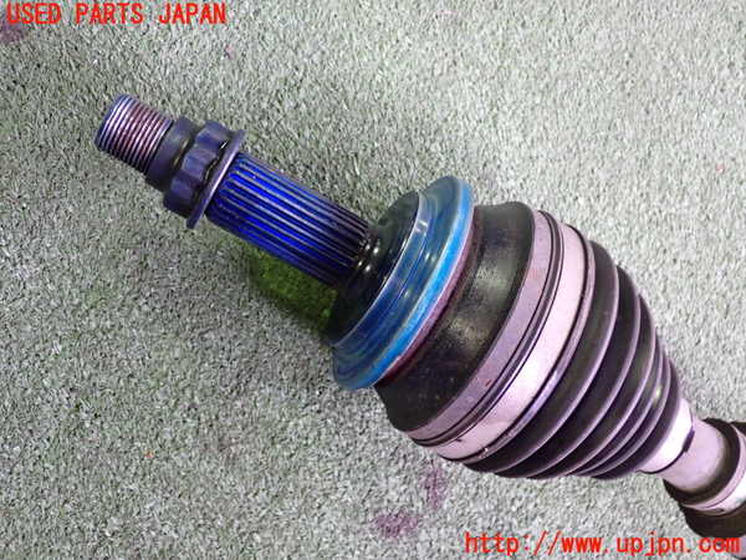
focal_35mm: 36
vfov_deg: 39.7
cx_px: 373
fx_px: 776
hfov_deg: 51.4
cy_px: 280
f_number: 2.5
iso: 800
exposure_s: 1/30
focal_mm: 6.37
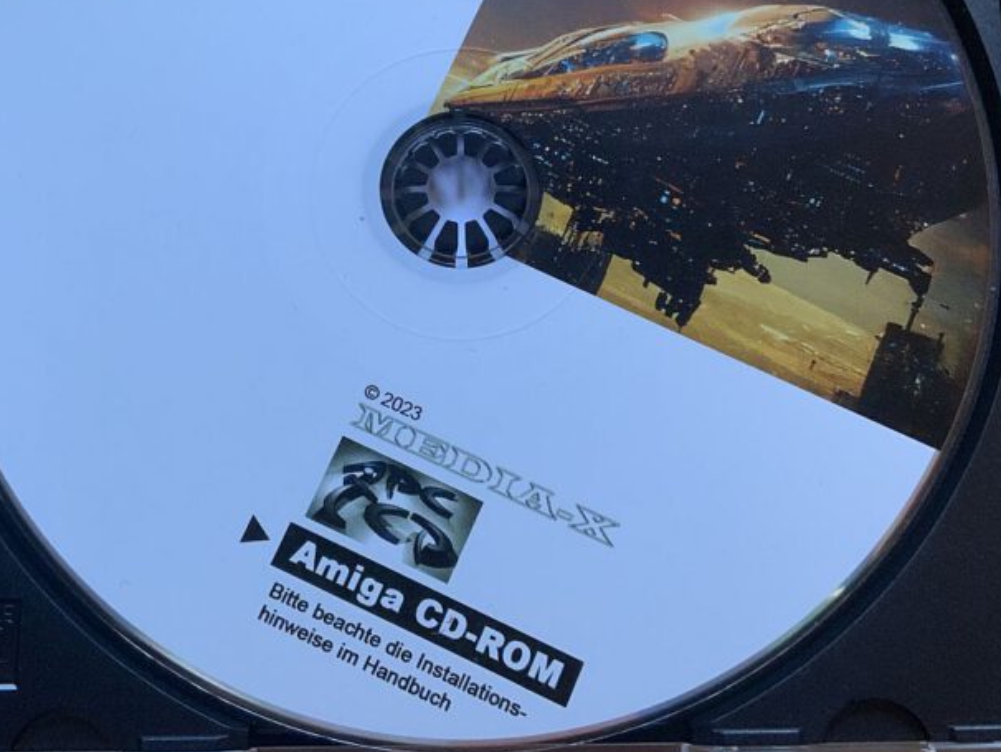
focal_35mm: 49
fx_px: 1418
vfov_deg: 29.5
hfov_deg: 38.8
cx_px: 418
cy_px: 245
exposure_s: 1/60
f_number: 1.8
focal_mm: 3
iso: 125
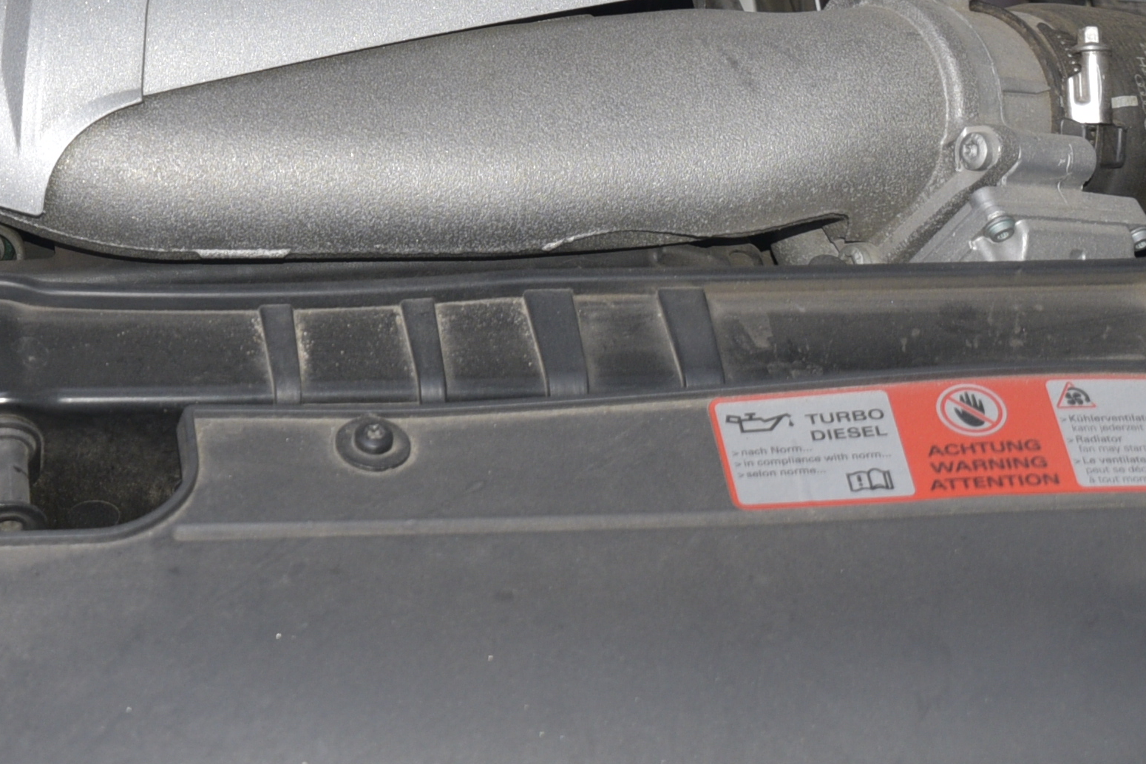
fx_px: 4203
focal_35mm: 132
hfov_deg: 15.0
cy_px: -268
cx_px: -254
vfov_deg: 10.2
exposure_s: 1/200
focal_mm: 34
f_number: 4
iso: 250
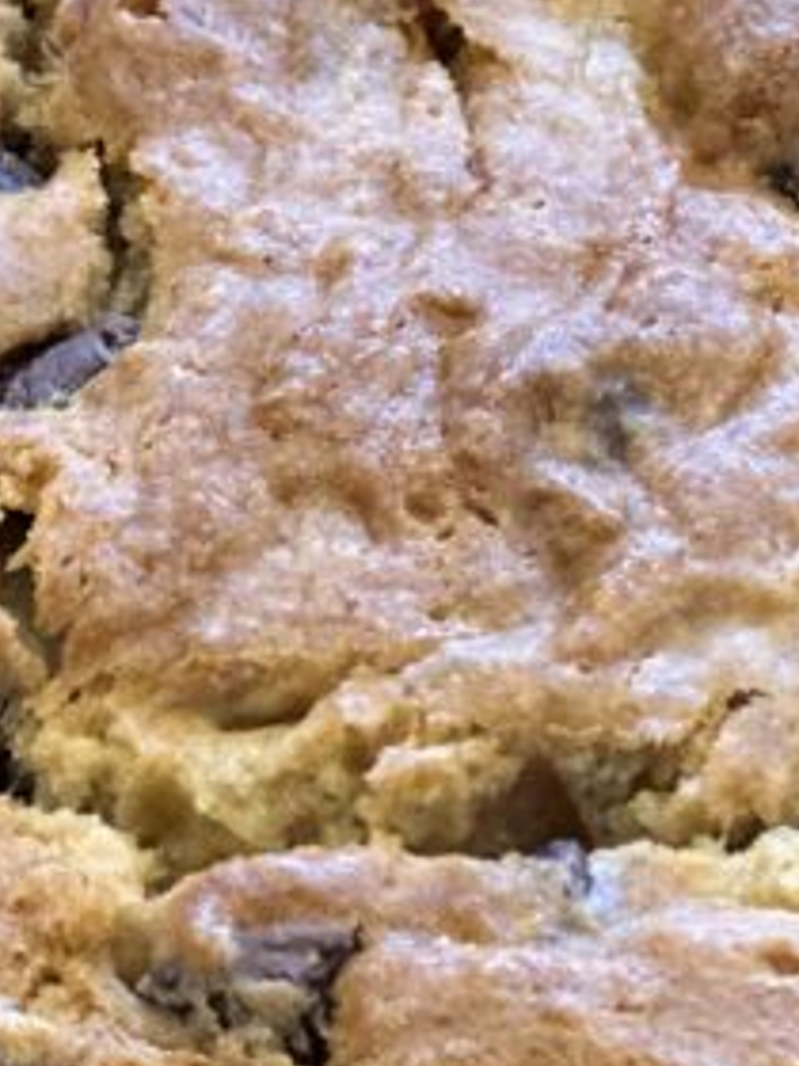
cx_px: 567
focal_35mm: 282
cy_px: 693
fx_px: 8679
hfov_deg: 5.3
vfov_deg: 7.0
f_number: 2.8
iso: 125
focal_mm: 9
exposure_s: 1/40
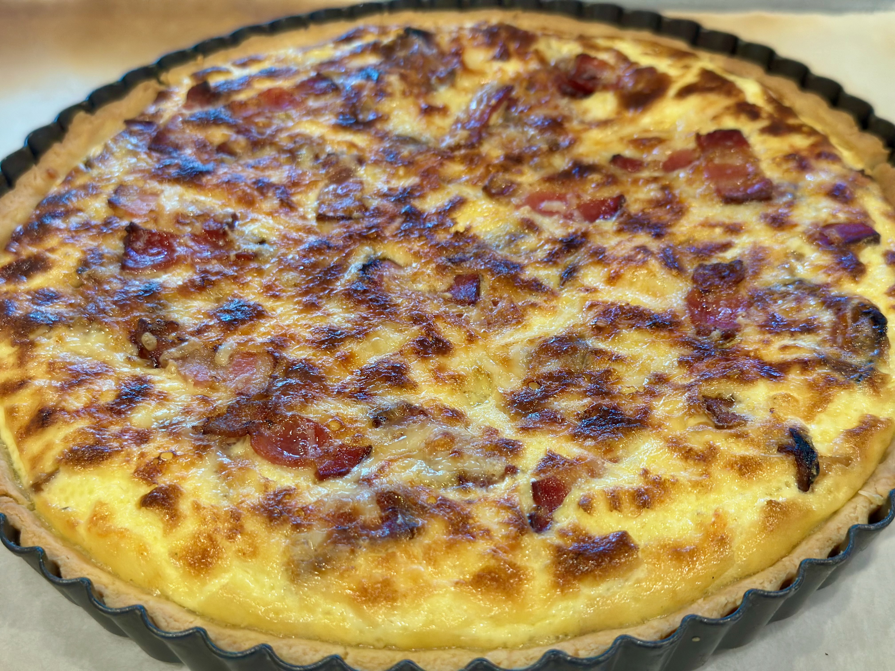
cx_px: 448
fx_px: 1241
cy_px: 336
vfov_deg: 30.3
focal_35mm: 48
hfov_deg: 39.7
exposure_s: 1/60
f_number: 1.78
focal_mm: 6.86
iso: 200
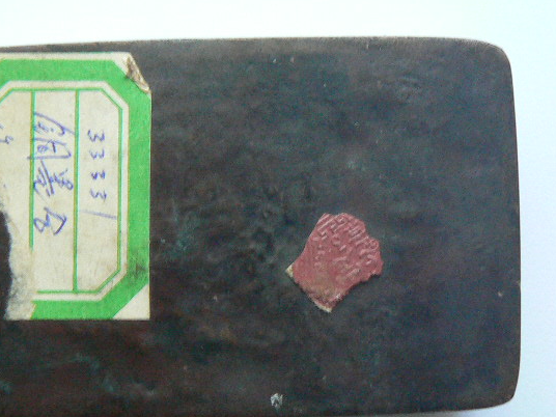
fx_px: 1092
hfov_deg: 28.5
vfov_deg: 21.6
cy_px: 203
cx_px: 229
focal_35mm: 68
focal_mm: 7
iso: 200
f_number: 2.8
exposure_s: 1/20
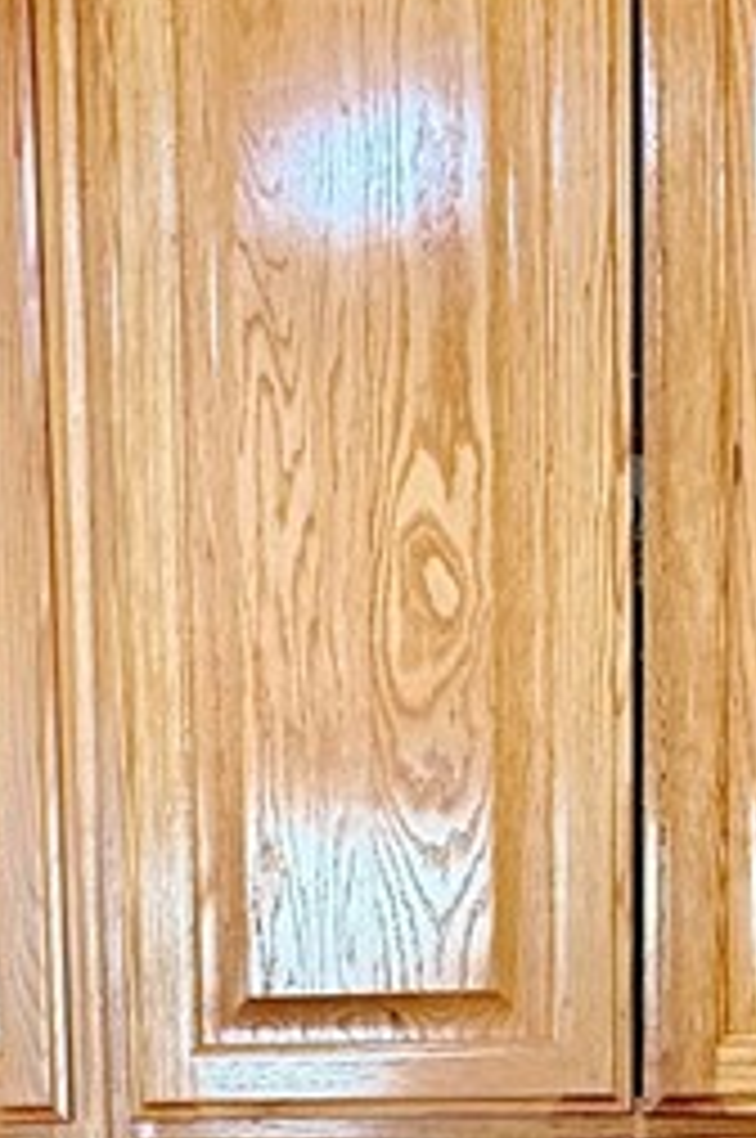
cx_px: 122
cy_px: 1169
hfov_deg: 22.5
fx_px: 1863
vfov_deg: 31.2
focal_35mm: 59
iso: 200
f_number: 2.2
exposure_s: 1/60
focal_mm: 2.22
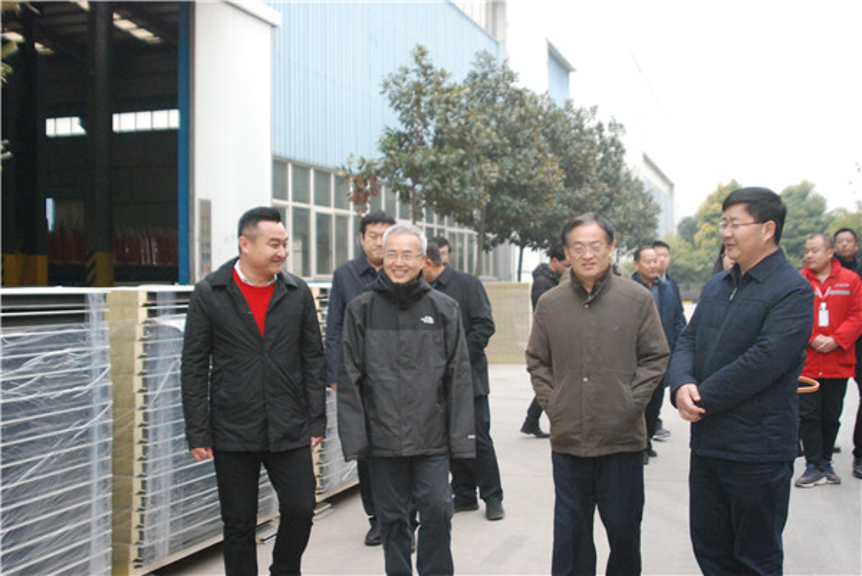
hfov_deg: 46.4
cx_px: 431
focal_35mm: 42
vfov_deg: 31.9
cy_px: 288
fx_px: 1006
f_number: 5
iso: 1000
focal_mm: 28
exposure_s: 1/100
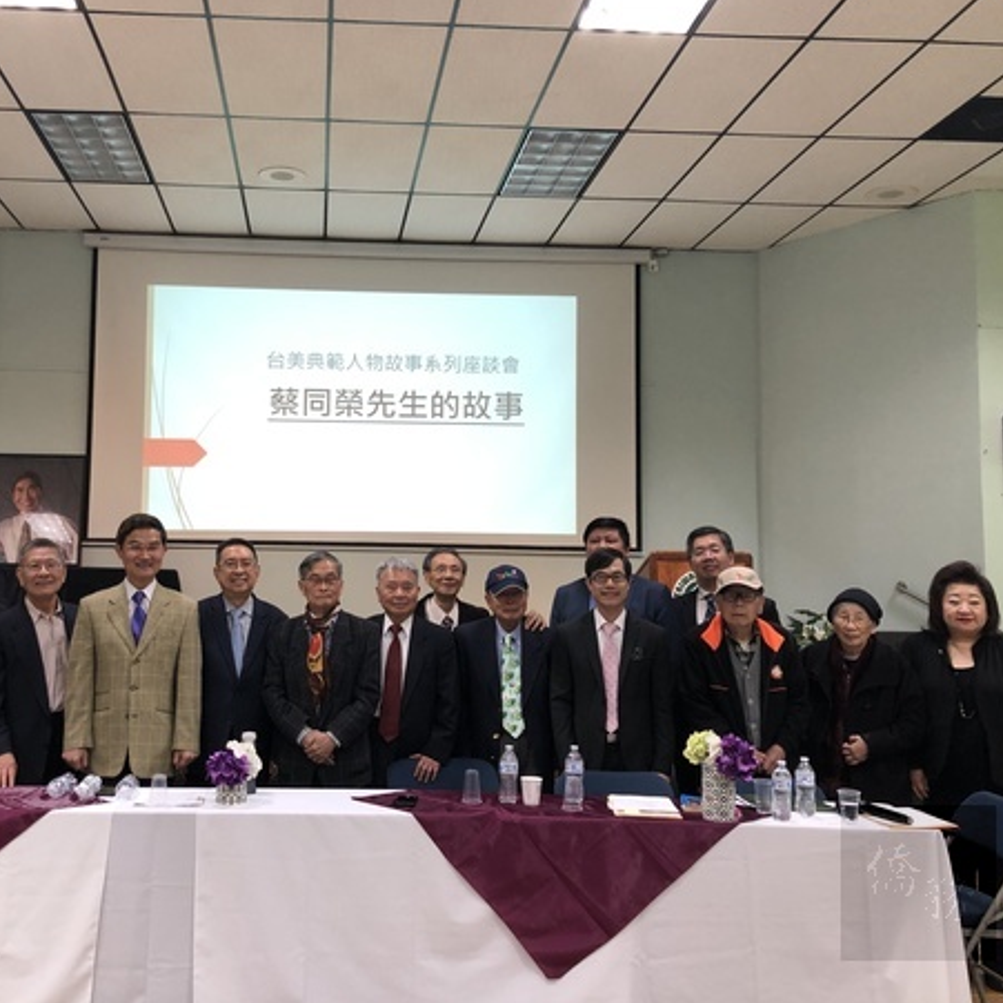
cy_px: 488
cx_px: 351
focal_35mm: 34
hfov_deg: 47.8
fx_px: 1115
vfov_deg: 48.4
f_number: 1.8
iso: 40
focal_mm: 4
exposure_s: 1/24
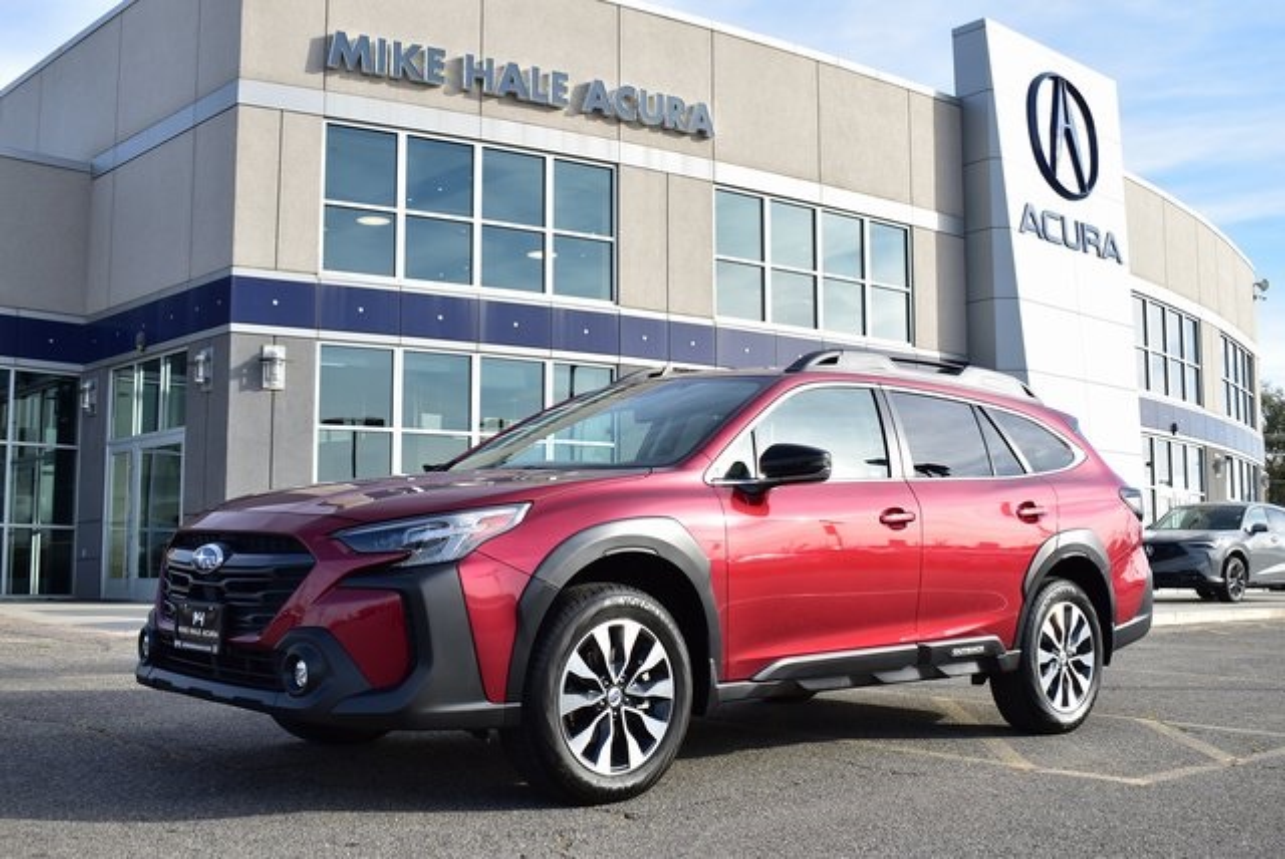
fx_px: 1393
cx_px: 642
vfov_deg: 34.3
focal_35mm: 39
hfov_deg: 49.5
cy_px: 430
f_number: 7.1
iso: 100
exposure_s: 1/200
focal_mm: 26
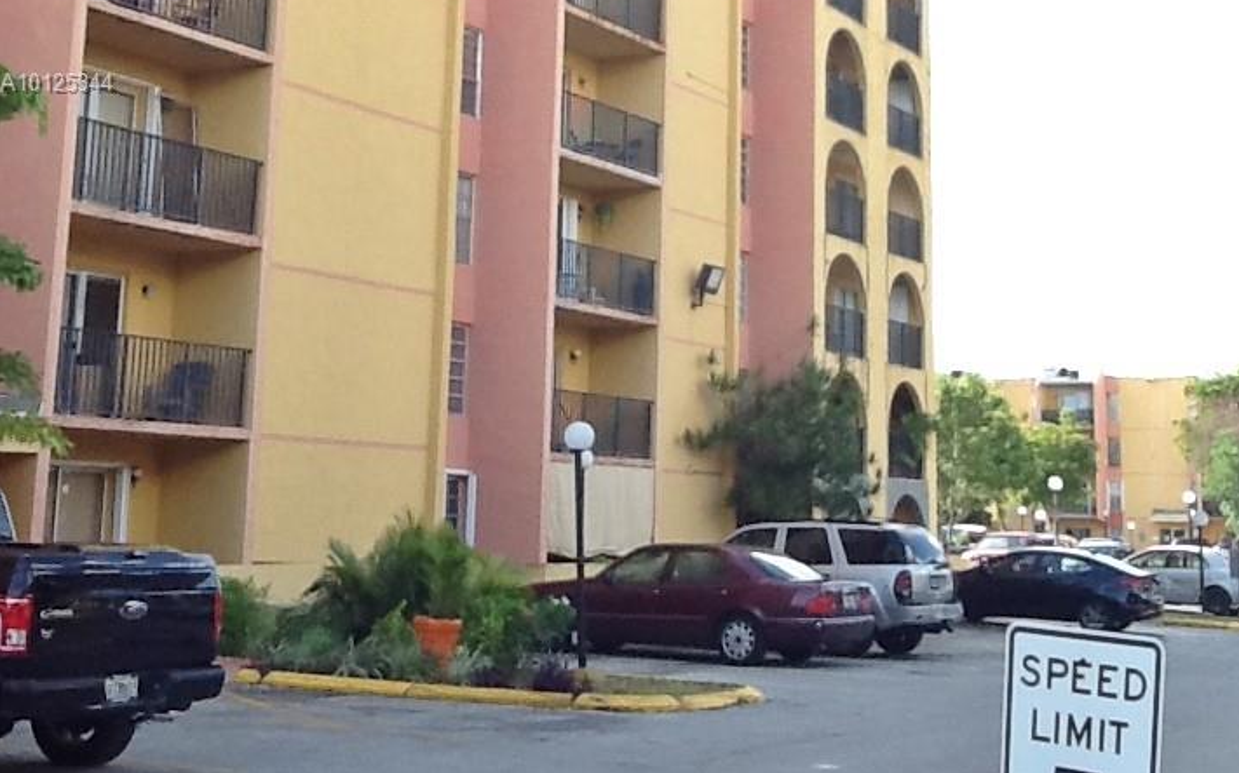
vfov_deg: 20.2
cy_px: 84
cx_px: 624
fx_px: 2127
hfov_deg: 32.5
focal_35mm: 63
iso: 40
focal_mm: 2.03
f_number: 2.4
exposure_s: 1/334
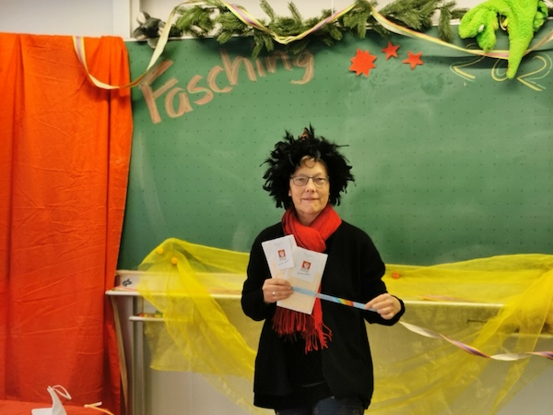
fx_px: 895
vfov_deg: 26.1
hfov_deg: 34.3
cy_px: 208
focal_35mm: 56
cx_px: 276
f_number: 1.8
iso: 50
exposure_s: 1/103
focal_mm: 5.58
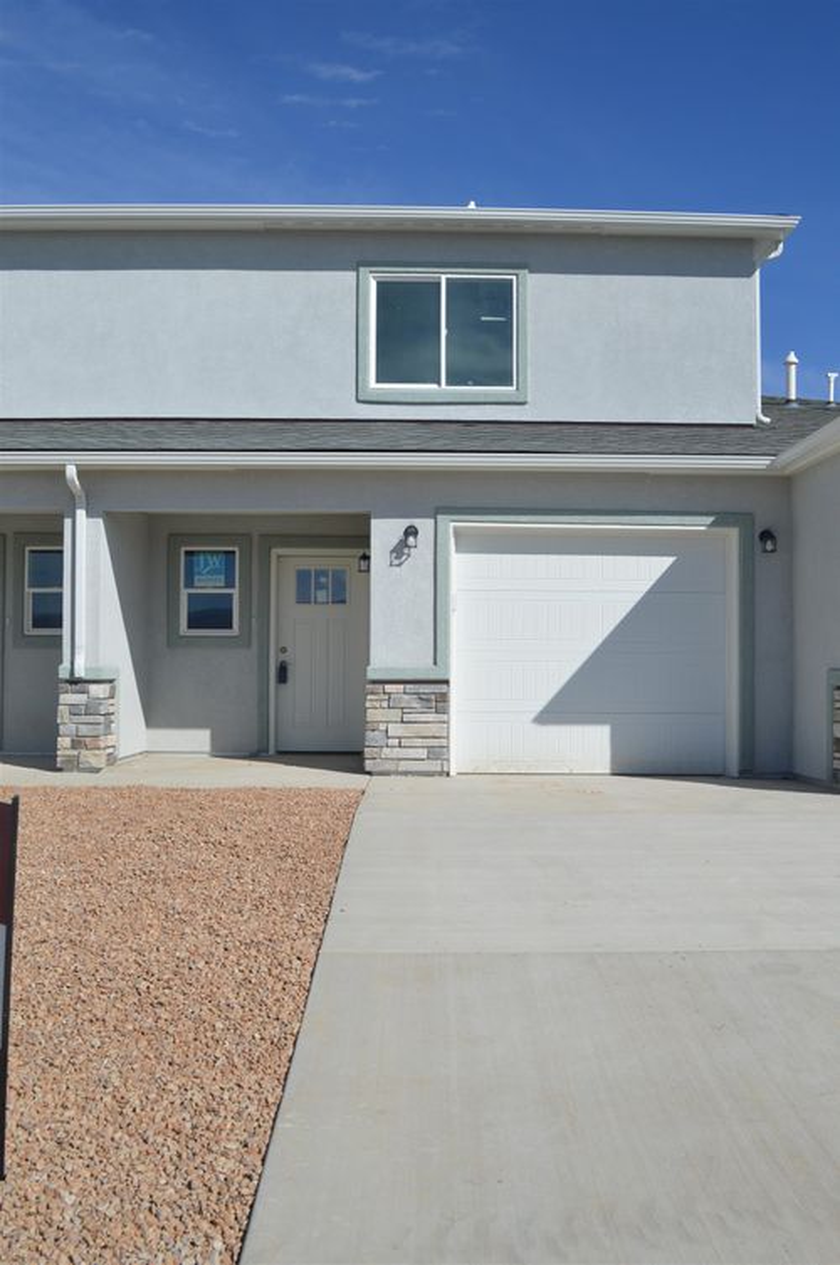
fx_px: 1158
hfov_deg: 39.9
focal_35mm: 33
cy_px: 632
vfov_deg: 57.3
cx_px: 420
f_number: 8
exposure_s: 1/500
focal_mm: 22
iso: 100
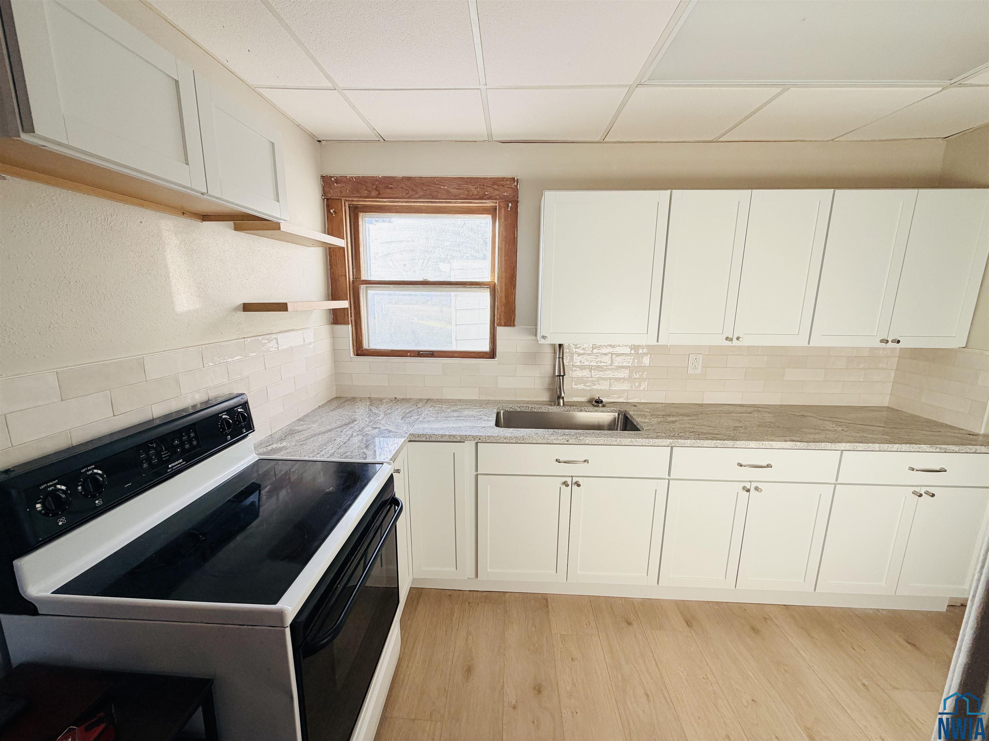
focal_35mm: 14
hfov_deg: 102.1
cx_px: 494
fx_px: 400
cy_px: 370
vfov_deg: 85.7
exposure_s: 1/121
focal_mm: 2.22
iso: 64
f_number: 2.2
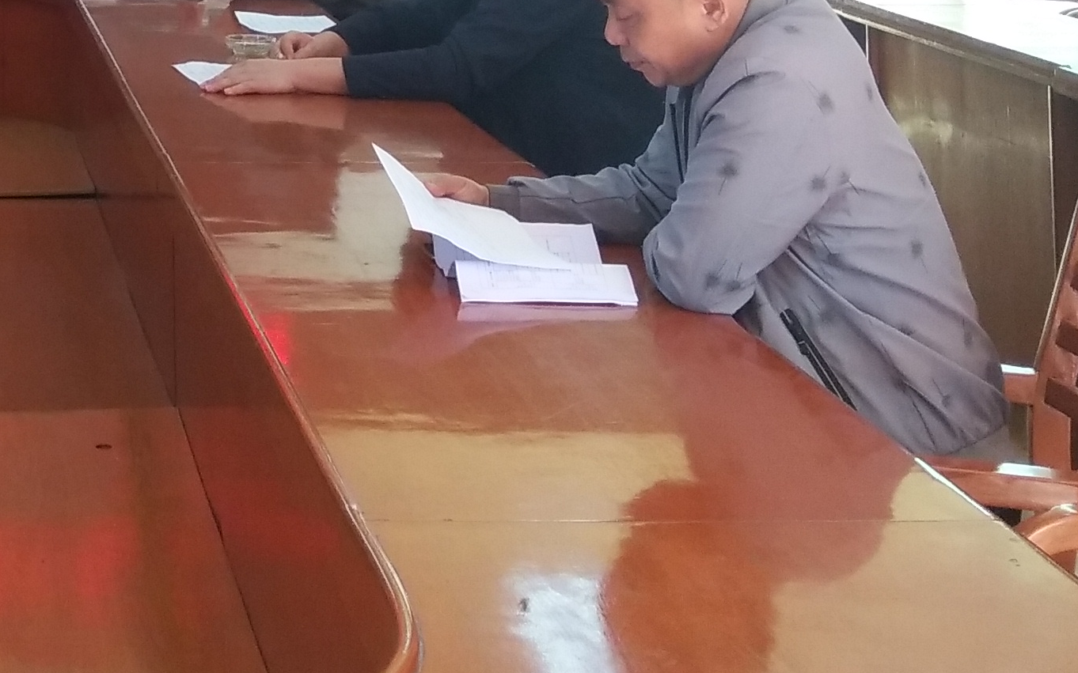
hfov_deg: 27.9
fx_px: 1998
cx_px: -71
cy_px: -369
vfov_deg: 17.1
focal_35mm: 68
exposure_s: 1/33.3
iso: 84
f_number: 2.2
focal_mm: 3.66
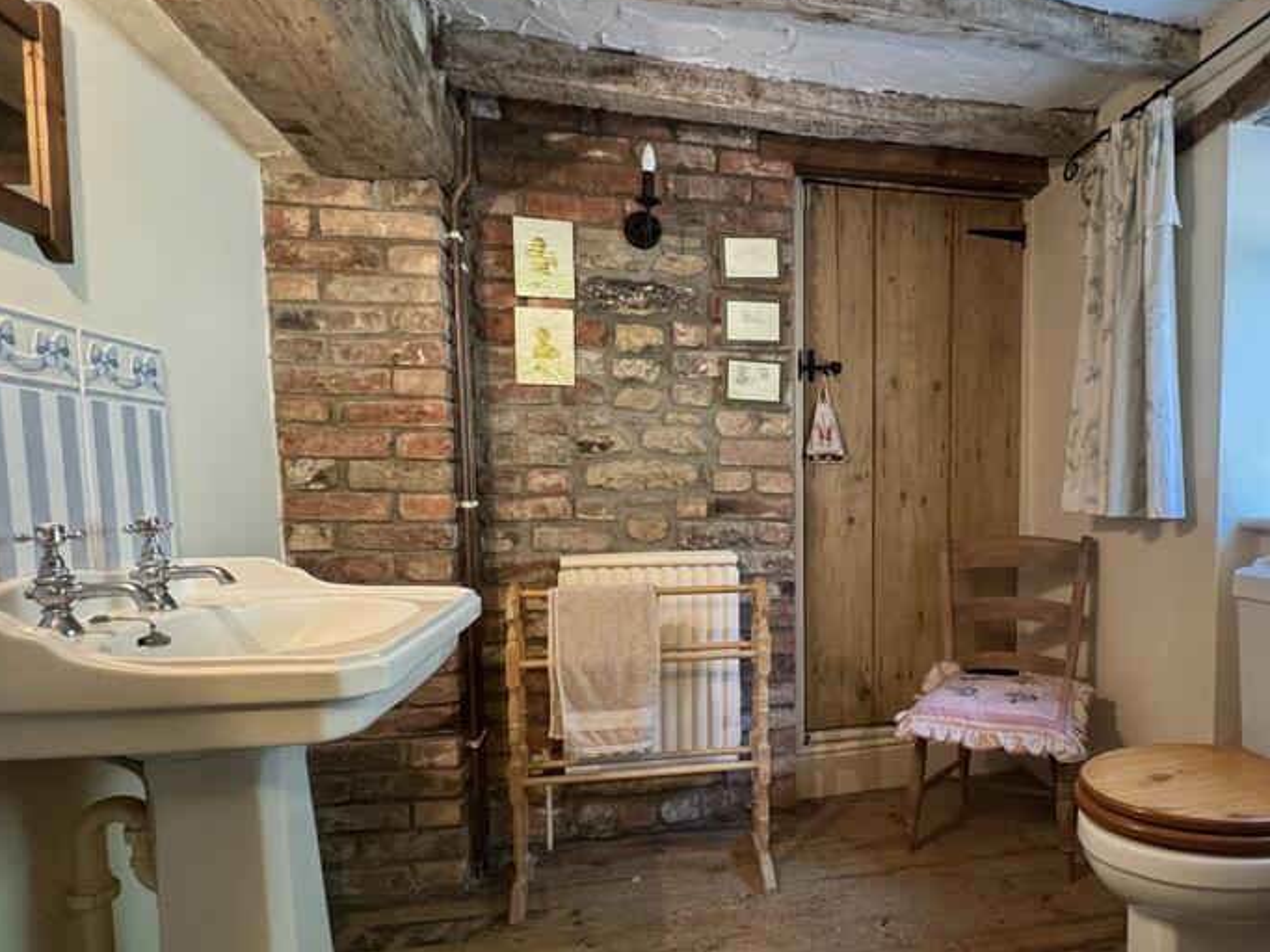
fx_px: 770
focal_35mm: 21
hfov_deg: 77.5
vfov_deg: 63.2
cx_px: 796
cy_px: 537
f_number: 2.2
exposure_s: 1/50
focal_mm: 2.22
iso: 500
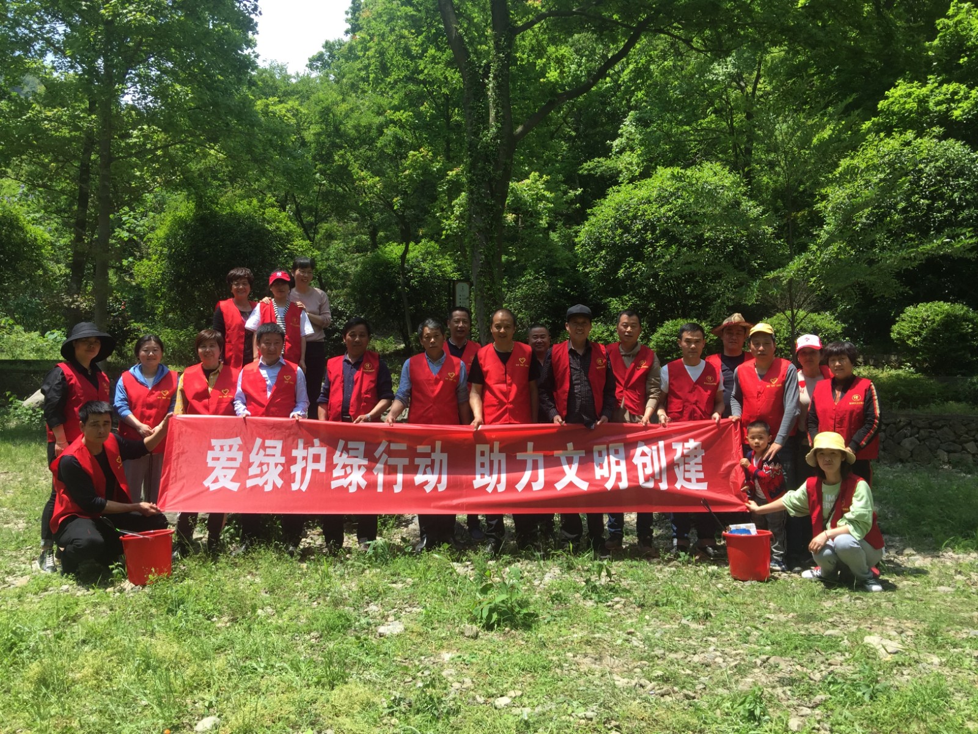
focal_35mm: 29
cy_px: 367
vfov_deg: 48.2
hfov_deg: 61.7
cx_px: 489
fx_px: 819
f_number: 2.2
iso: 32
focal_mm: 4.15
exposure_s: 1/807
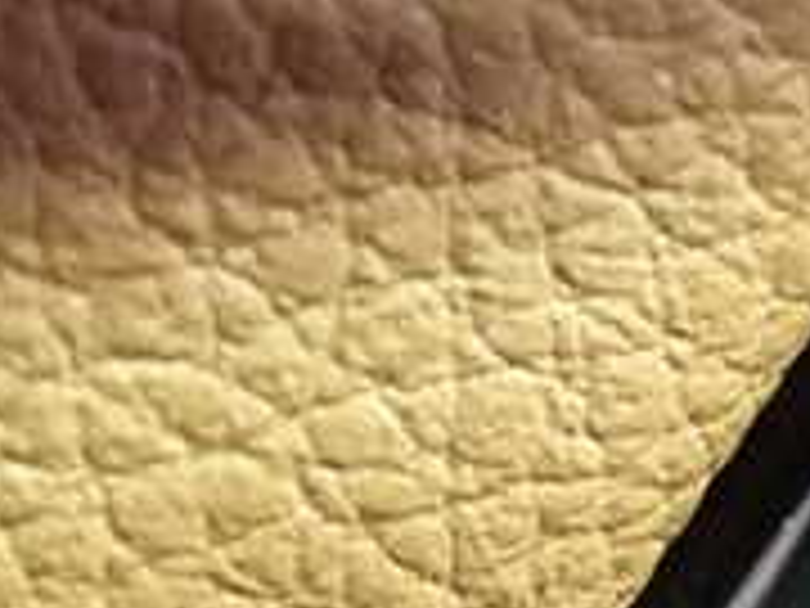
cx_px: 1102
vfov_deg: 14.8
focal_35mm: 100
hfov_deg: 18.1
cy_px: 216
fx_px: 2340
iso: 1600
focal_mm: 5.4
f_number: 2.3
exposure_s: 1/20
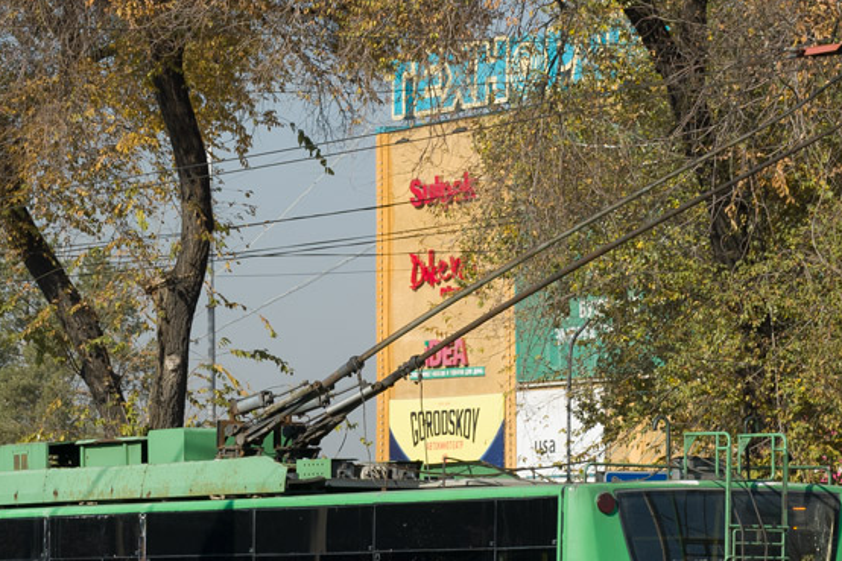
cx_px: 310
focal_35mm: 156
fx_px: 3647
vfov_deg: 8.8
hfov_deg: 13.2
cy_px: 403
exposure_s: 1/500
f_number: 9
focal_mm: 48
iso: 200
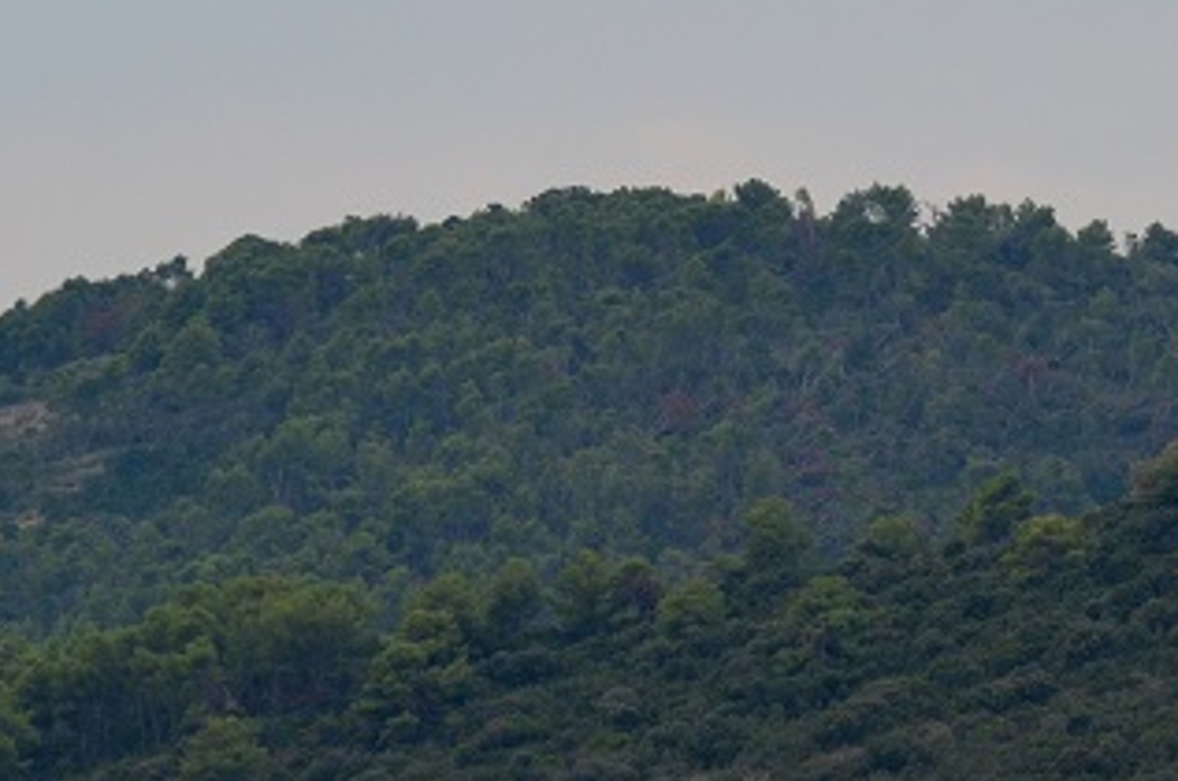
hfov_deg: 6.2
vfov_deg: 4.1
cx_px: 1005
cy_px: 496
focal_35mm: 331
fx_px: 10809
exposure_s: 1/1600
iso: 400
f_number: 5.6
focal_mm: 70
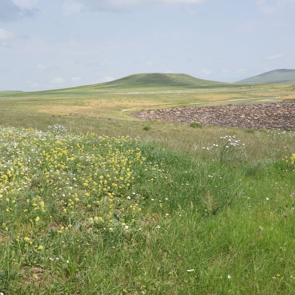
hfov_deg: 24.0
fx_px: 694
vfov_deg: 24.0
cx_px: 136
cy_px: 146
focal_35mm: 72
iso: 100
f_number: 11
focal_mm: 56
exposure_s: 1/125
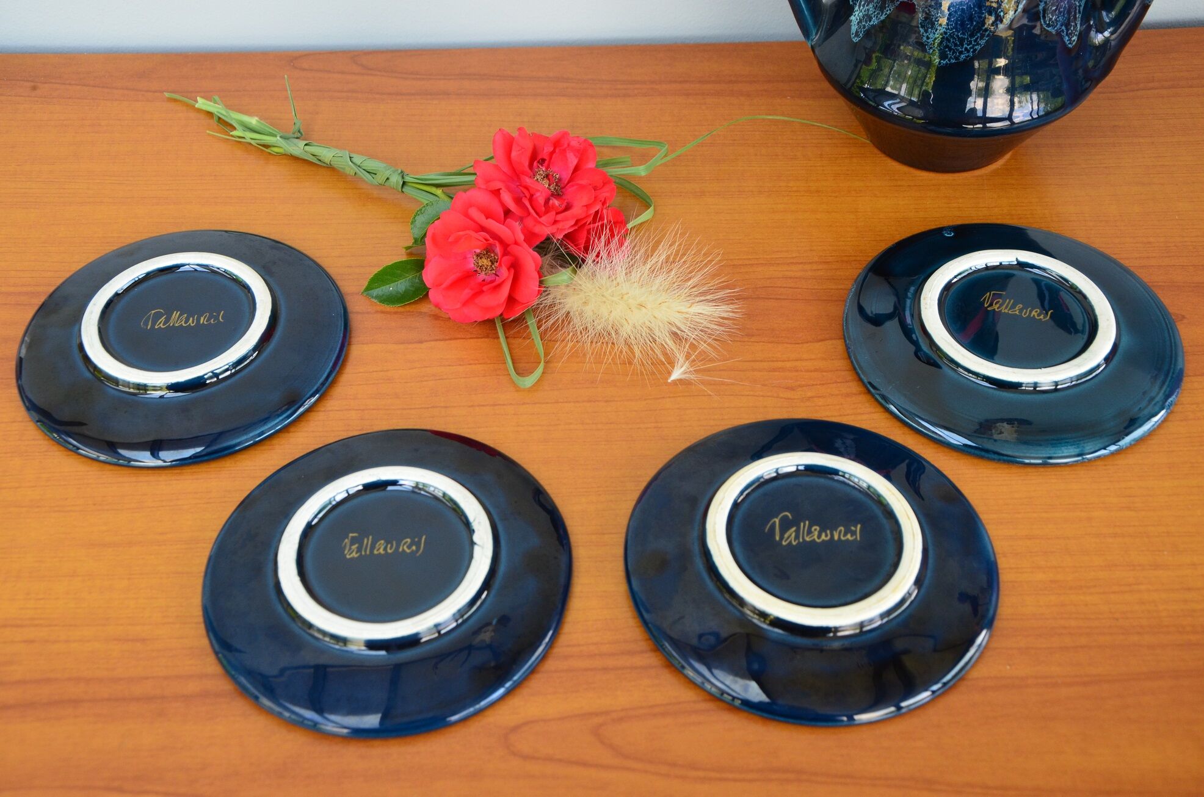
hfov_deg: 43.7
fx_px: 1502
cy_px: 398
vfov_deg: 29.7
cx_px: 602
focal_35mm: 45
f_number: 8
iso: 560
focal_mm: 30
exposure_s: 1/60
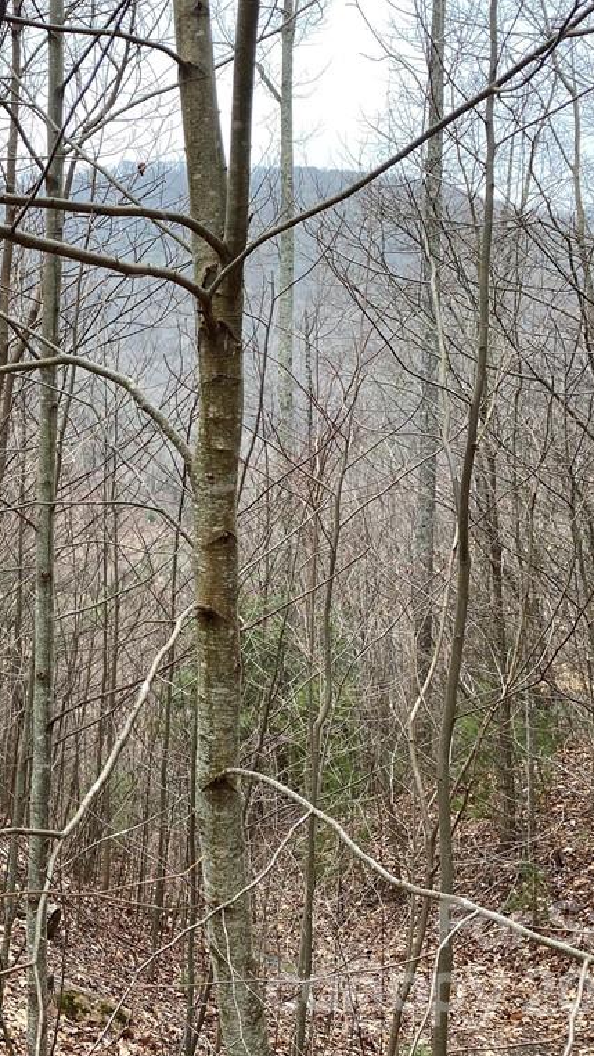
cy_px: 529
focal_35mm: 38
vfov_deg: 52.8
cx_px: -32
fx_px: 1064
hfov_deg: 28.7
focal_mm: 4.25
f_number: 1.8
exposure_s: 1/121
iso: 40
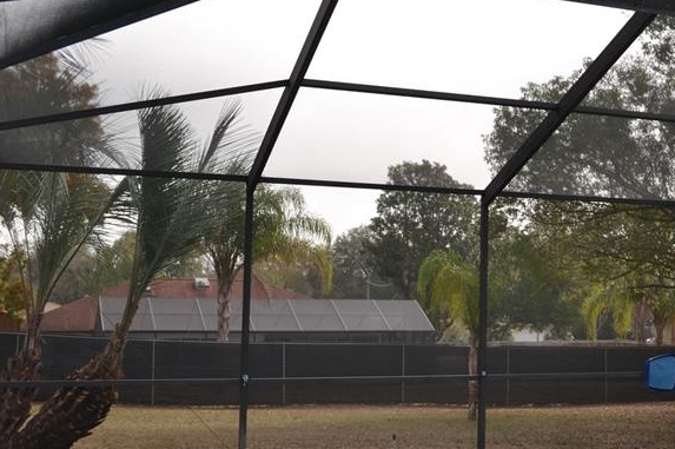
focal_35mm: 59
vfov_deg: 23.0
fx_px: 1105
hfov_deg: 32.5
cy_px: 219
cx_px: 588
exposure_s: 1/200
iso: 100
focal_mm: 22
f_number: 5.6
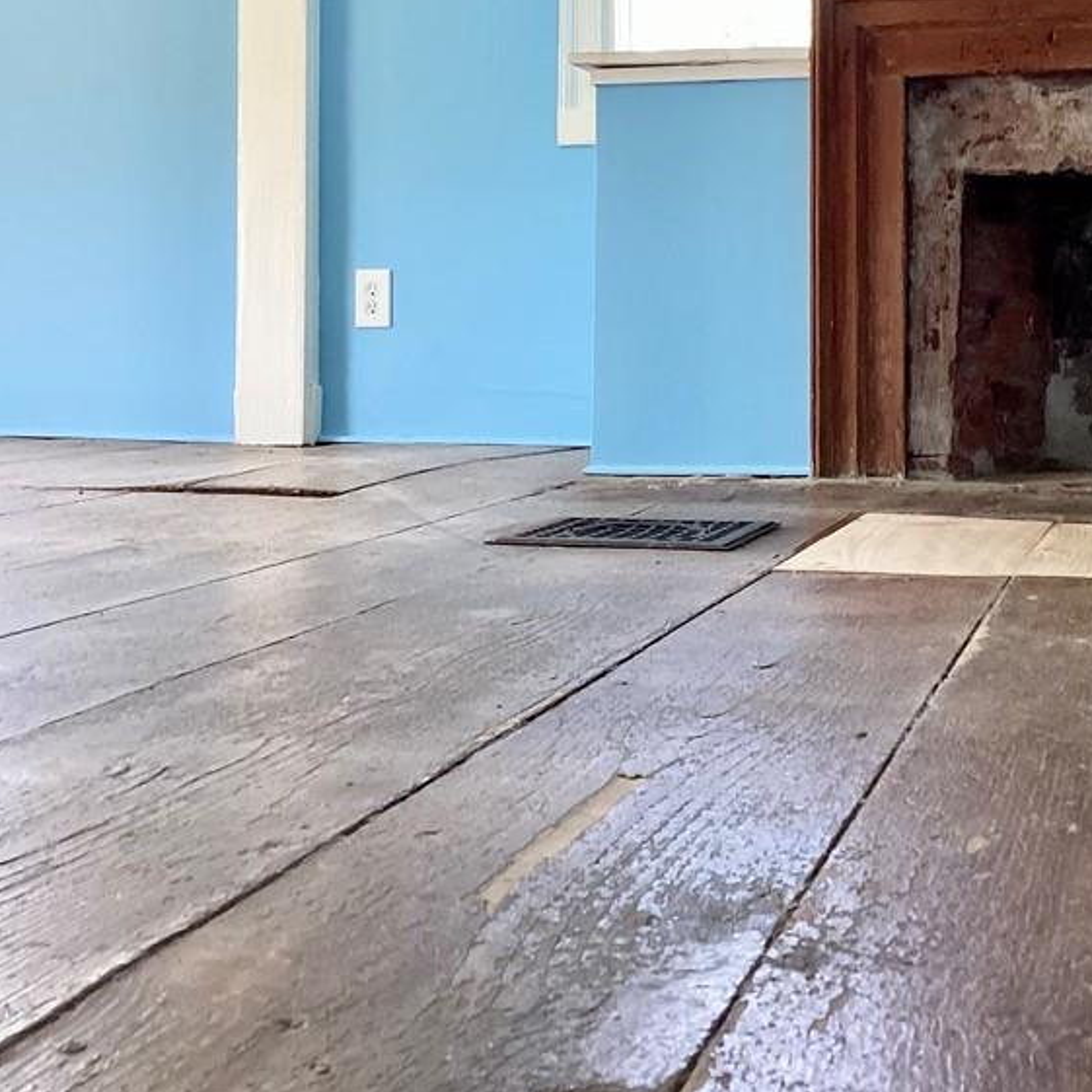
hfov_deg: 33.8
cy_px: 259
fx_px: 1785
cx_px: 710
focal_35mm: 50
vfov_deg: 33.3
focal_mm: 3.3
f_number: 2.4
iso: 200
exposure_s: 1/60
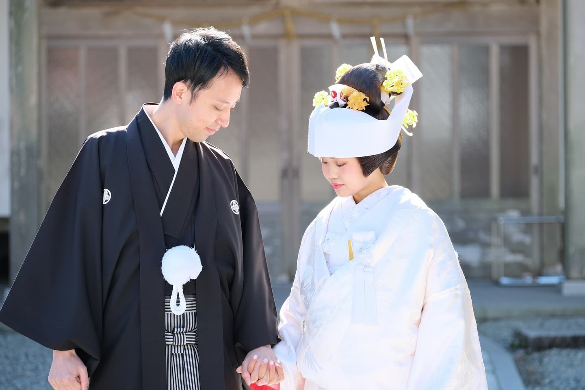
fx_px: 2697
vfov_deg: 8.3
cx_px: 292
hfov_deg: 12.4
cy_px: 195
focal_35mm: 166
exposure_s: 1/250
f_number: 4
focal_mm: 110.6
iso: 400
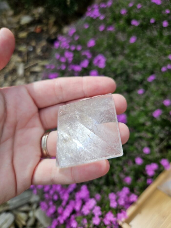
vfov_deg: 73.9
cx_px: 86
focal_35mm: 23
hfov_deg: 58.9
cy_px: 114
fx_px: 151
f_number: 1.8
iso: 25
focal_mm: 5.4
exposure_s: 1/1202
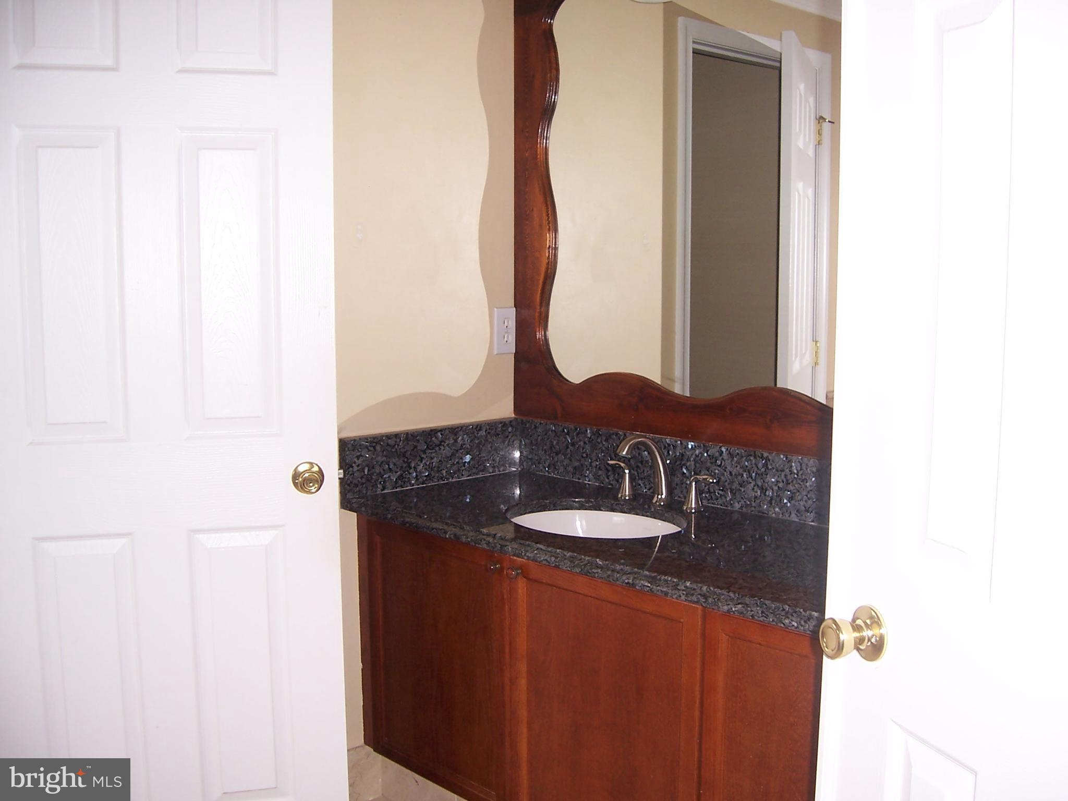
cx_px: 534
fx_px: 1111
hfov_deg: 51.4
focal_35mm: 36
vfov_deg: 39.7
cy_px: 400
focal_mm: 6
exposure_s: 1/60
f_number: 3
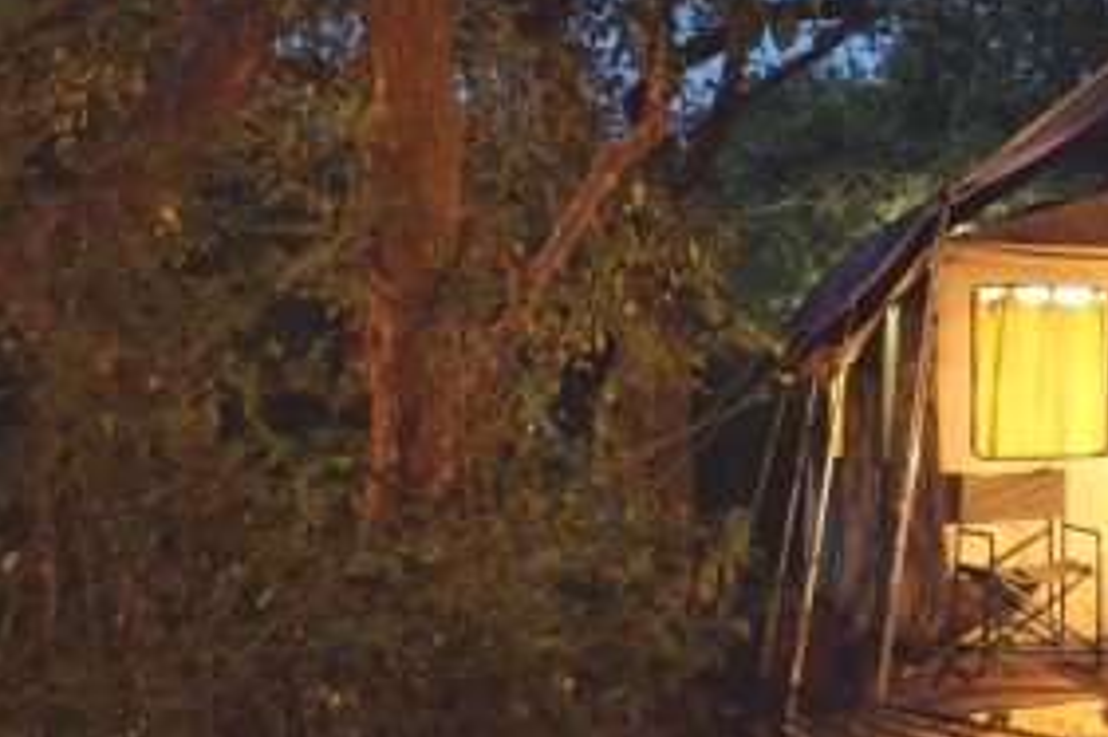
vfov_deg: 19.5
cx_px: 1246
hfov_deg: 26.7
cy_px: 138
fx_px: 2122
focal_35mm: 69
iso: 1000
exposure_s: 10
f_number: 2.8
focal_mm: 29
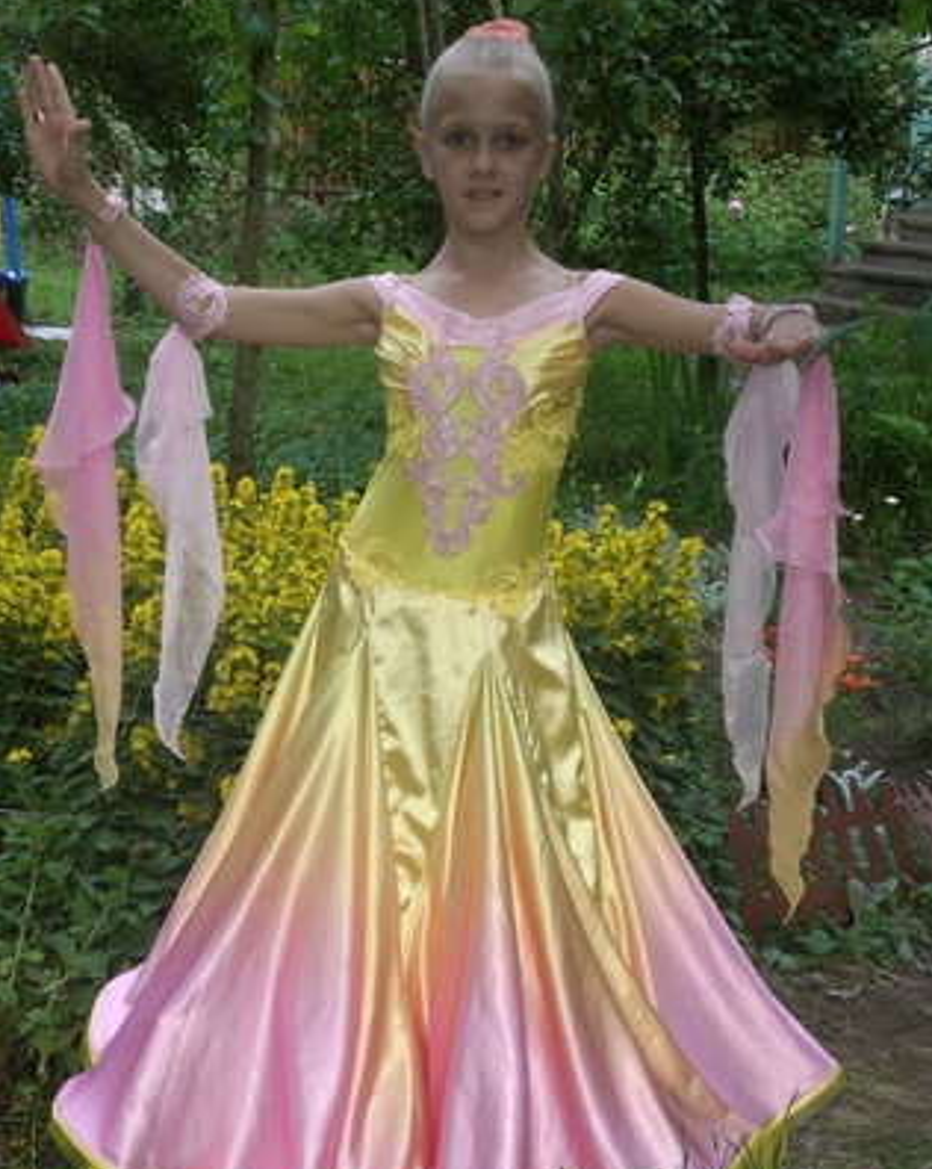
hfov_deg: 21.8
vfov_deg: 27.2
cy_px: 602
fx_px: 2417
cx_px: 448
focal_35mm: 70
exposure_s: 1/125
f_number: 4
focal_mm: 10.4
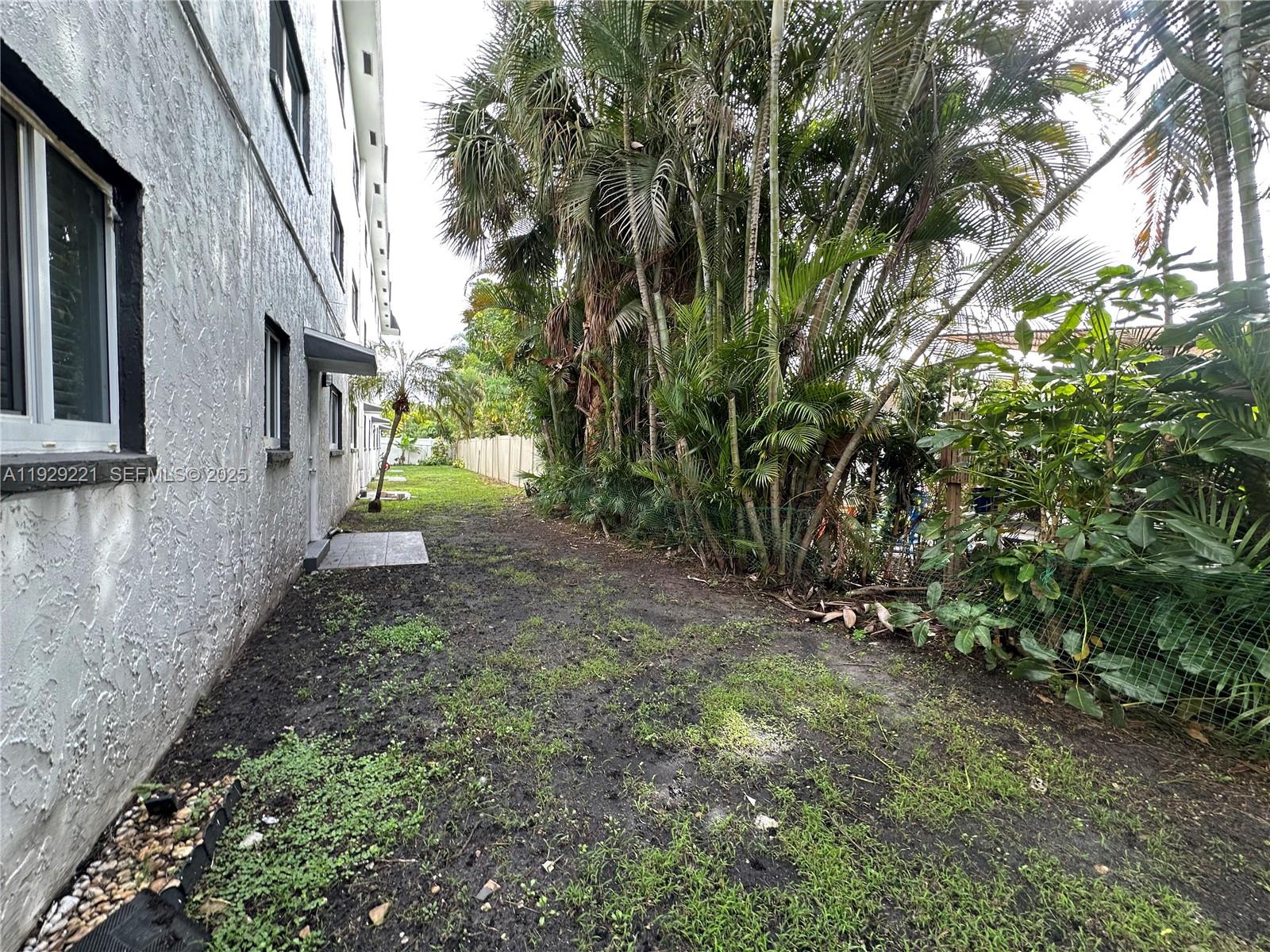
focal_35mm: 14
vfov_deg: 85.7
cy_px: 476
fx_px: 514
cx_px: 635
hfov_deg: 102.1
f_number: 2.2
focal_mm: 2.22
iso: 40
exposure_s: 1/99
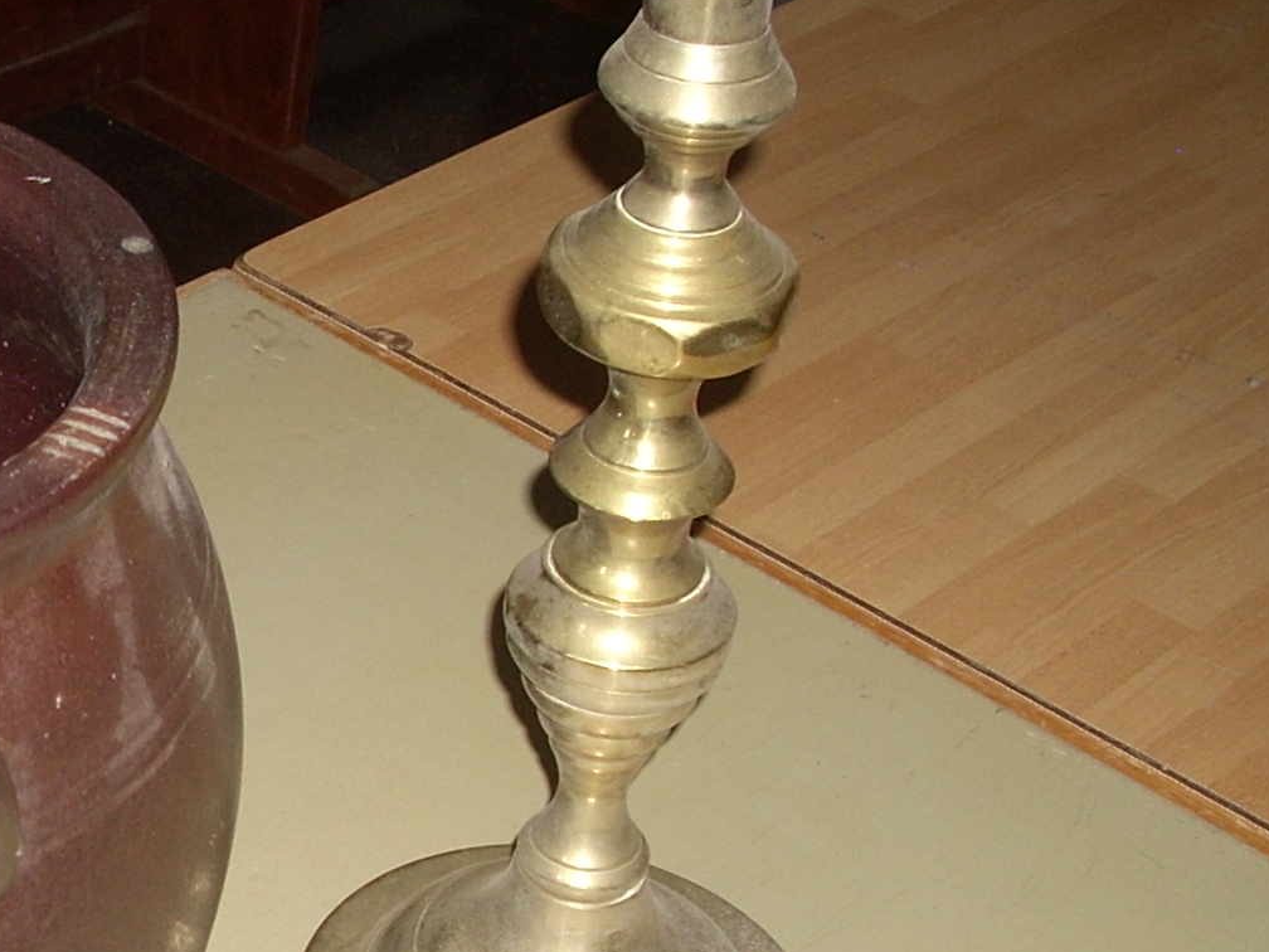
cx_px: -195
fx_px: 3446
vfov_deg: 15.7
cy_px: 647
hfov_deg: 19.8
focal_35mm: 94
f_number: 2.8
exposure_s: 1/60
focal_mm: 6.2
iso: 64
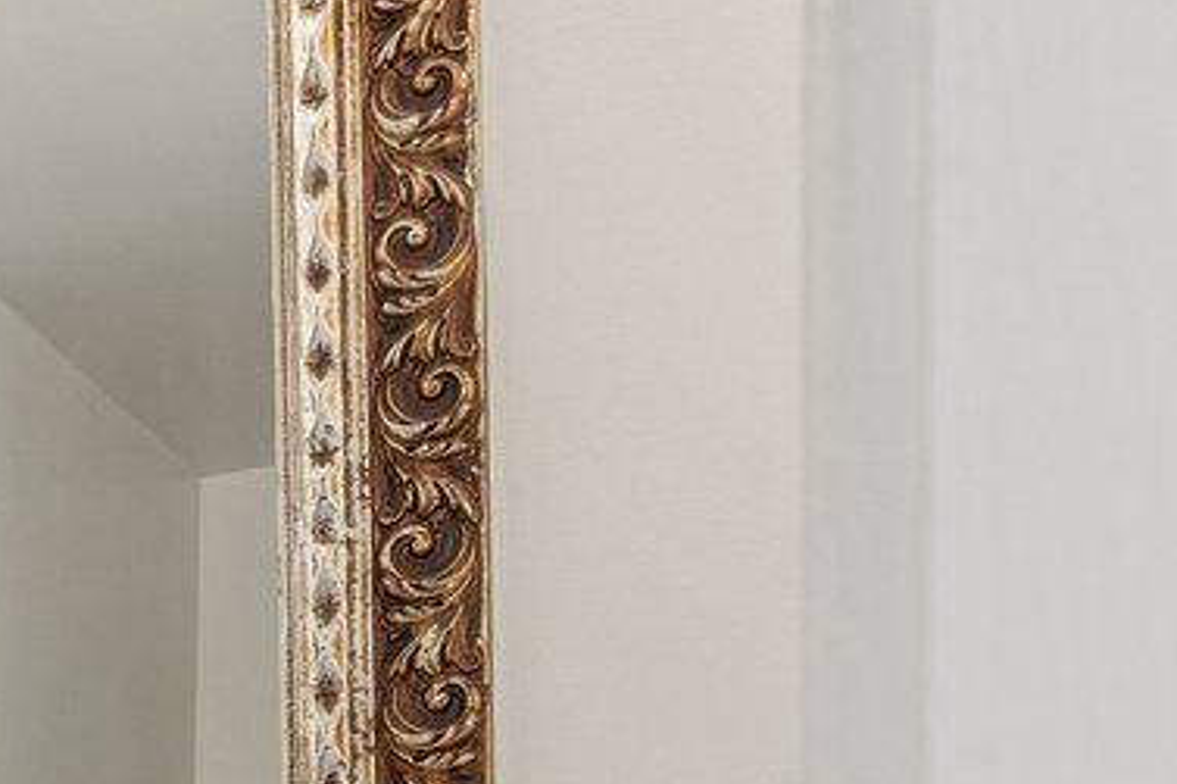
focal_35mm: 87
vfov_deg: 14.3
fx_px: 2843
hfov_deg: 19.6
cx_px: -693
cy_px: 1298
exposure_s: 1/13
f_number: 8
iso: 400
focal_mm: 16
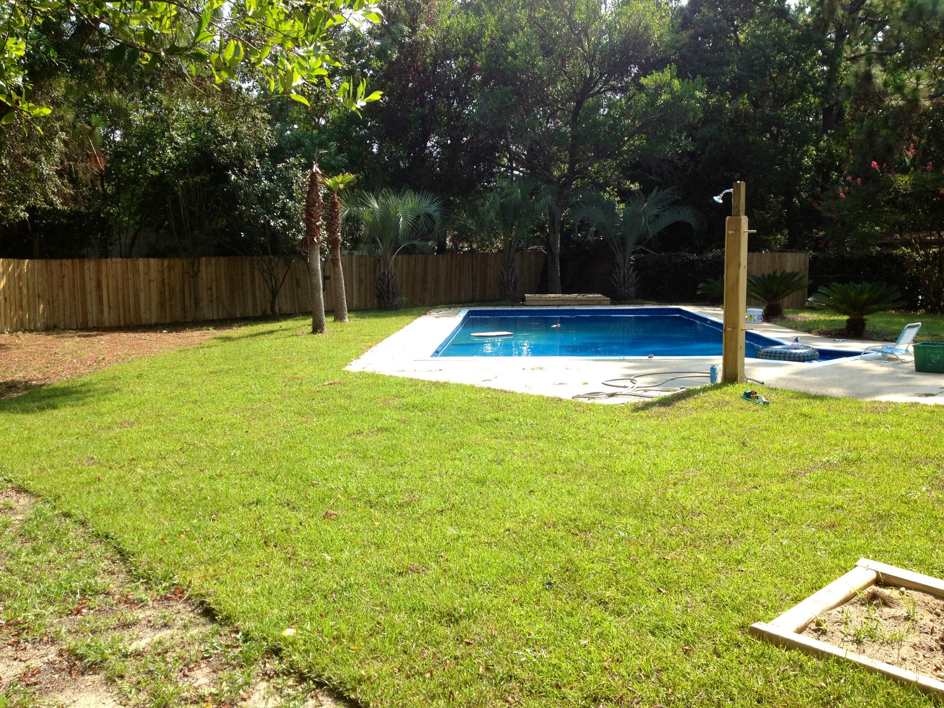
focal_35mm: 35
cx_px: 472
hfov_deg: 52.6
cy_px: 354
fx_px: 954
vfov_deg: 40.7
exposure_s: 1/516
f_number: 2.4
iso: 50
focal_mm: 4.28
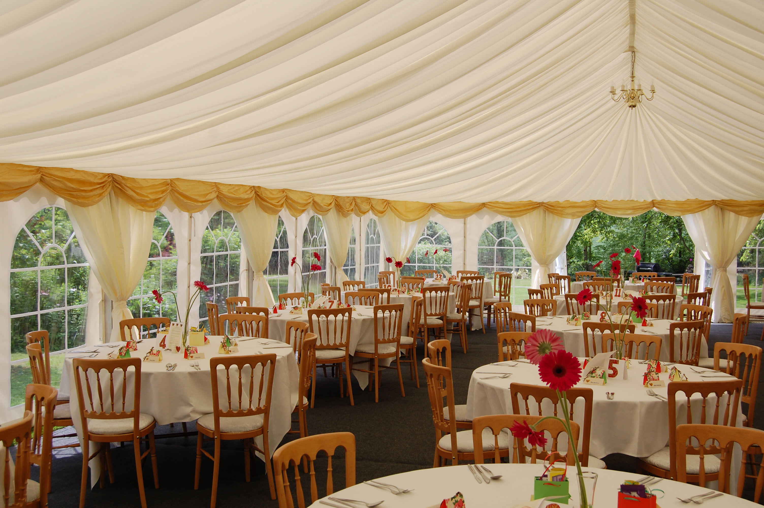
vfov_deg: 34.1
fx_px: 827
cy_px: 254
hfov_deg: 49.6
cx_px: 382
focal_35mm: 39
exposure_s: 1/200
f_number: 7.1
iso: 200
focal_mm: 26
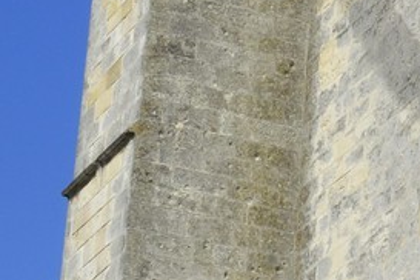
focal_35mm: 246
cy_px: -214
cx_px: 755
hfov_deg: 8.1
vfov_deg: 5.5
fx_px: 2870
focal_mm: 28
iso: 100
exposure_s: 1/160
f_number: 11
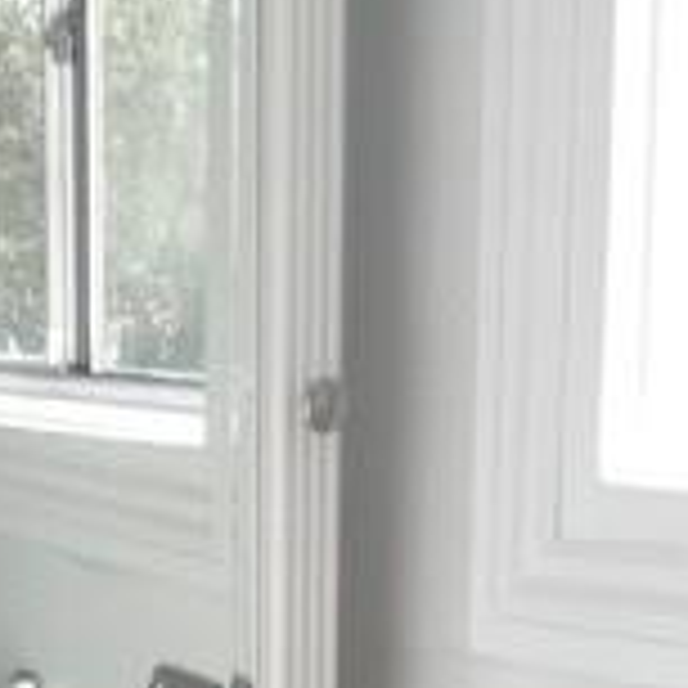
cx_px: -99
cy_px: 1259
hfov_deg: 15.8
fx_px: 2406
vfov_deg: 14.3
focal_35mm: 107
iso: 32
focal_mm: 4.15
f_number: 2.2
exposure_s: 1/120
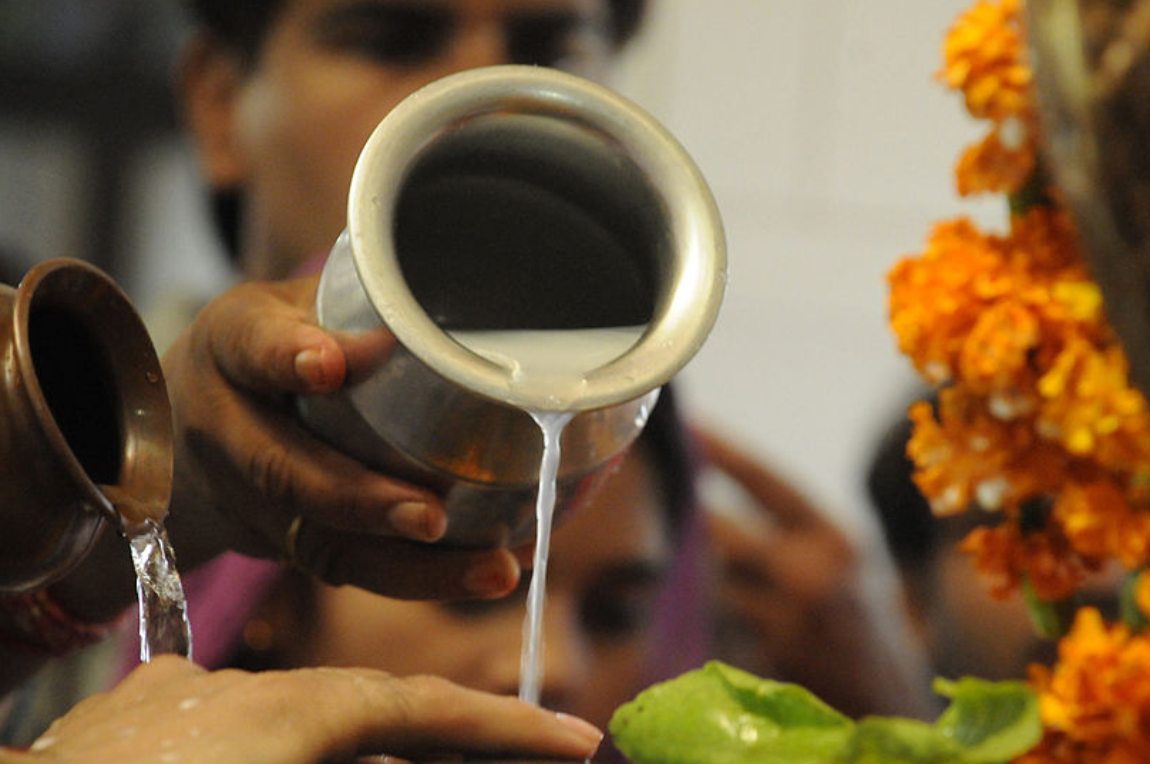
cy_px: 434
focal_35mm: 257
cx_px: 611
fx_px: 8190
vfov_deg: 5.3
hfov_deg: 8.0
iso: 2500
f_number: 5.6
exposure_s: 1/60
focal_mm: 135
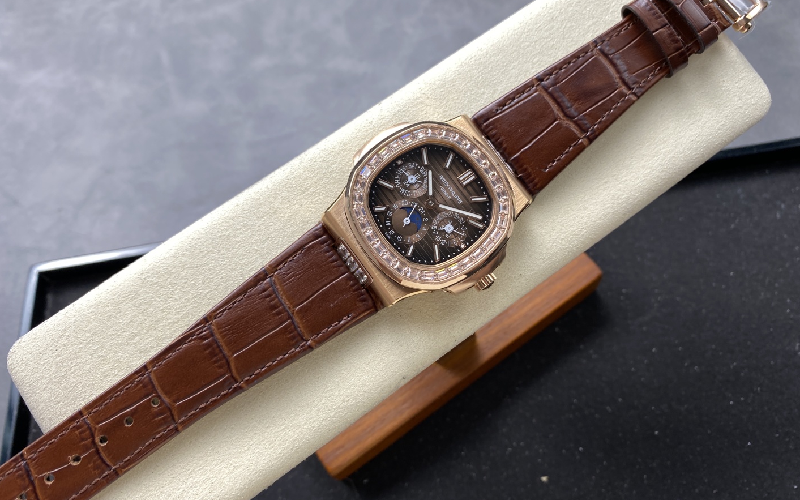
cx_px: 405
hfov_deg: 68.4
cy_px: 243
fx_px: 589
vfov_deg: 46.0
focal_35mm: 27
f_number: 1.8
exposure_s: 1/122
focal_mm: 4.25
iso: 32
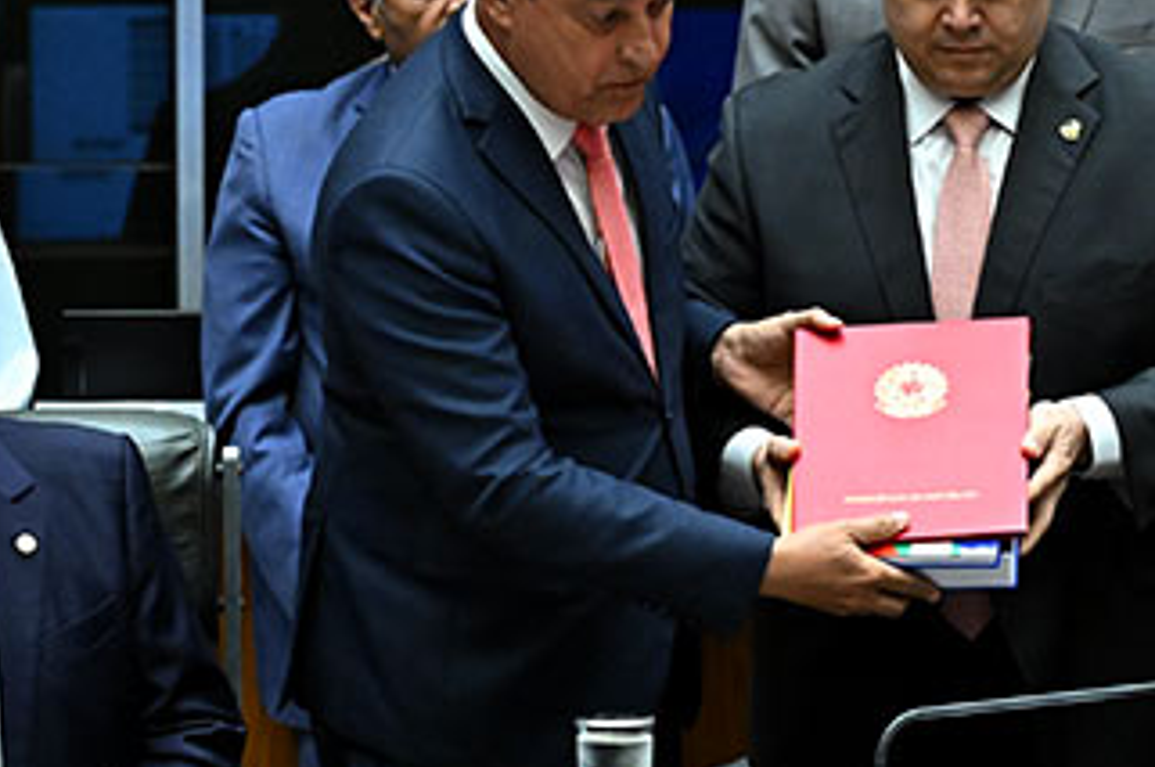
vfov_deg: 2.6
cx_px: 1126
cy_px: 522
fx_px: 17139
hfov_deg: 3.9
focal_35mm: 535
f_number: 4.5
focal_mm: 200
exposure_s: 1/200
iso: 4000
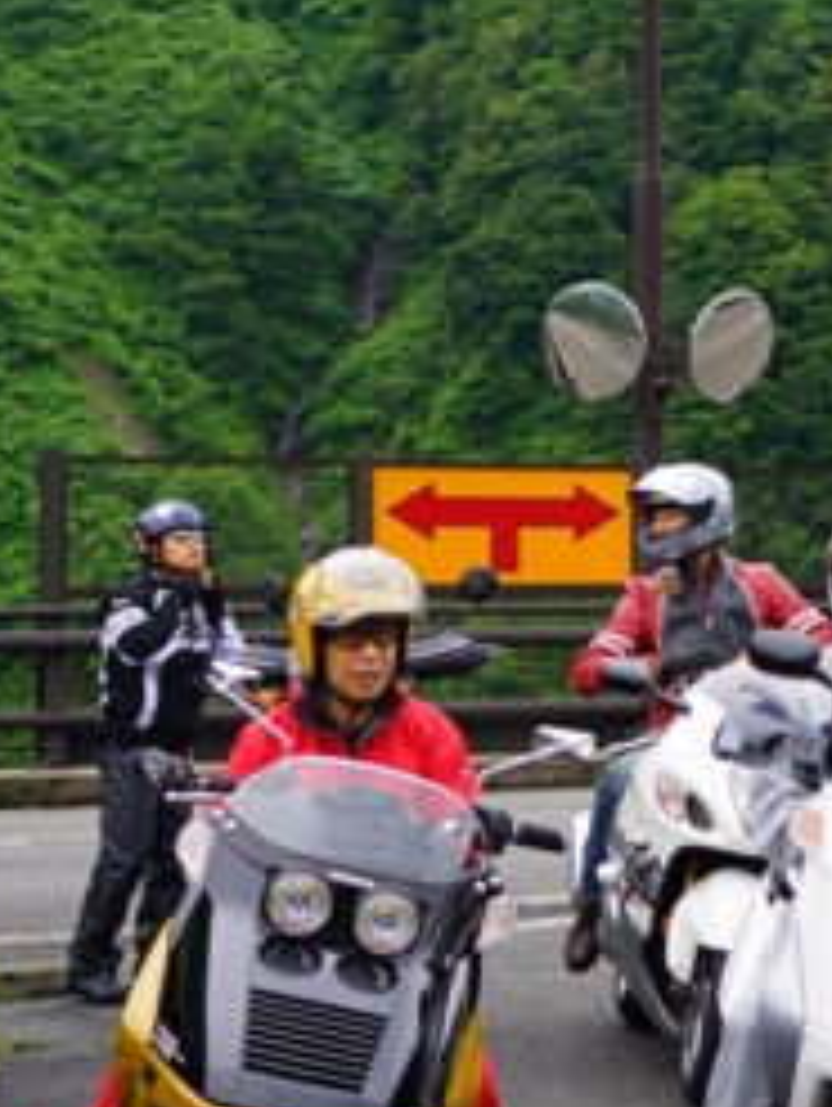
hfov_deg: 14.3
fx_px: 3199
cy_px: 392
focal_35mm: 100
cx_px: 1021
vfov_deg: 19.6
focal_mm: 32
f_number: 4
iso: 100
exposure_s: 1/60
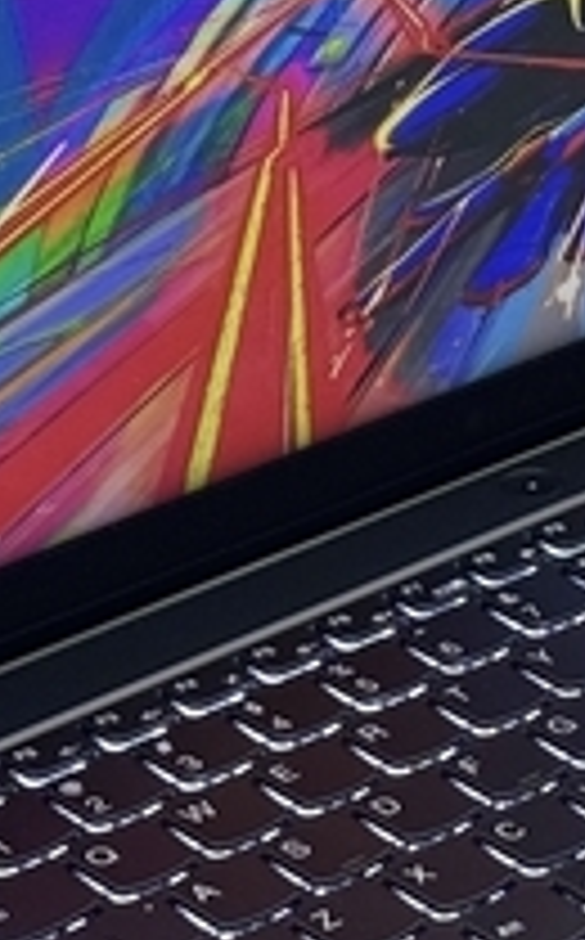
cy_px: 220
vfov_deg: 10.7
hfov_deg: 6.7
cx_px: 670
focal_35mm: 195
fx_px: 4991
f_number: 1.78
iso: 64
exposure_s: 1/121
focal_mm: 6.76
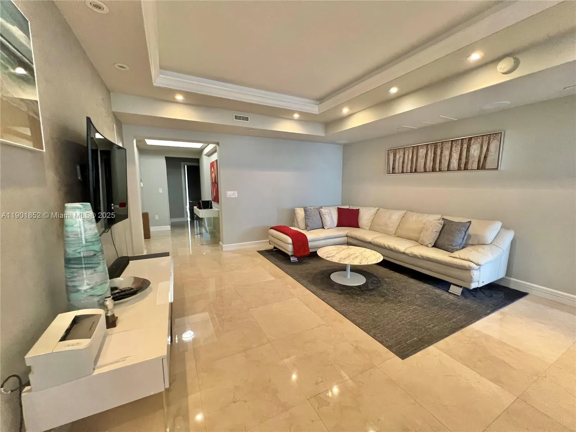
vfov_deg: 89.9
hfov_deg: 106.2
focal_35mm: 13
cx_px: 288
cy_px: 216
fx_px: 216
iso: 500
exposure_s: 1/60
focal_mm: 1.57
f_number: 1.8
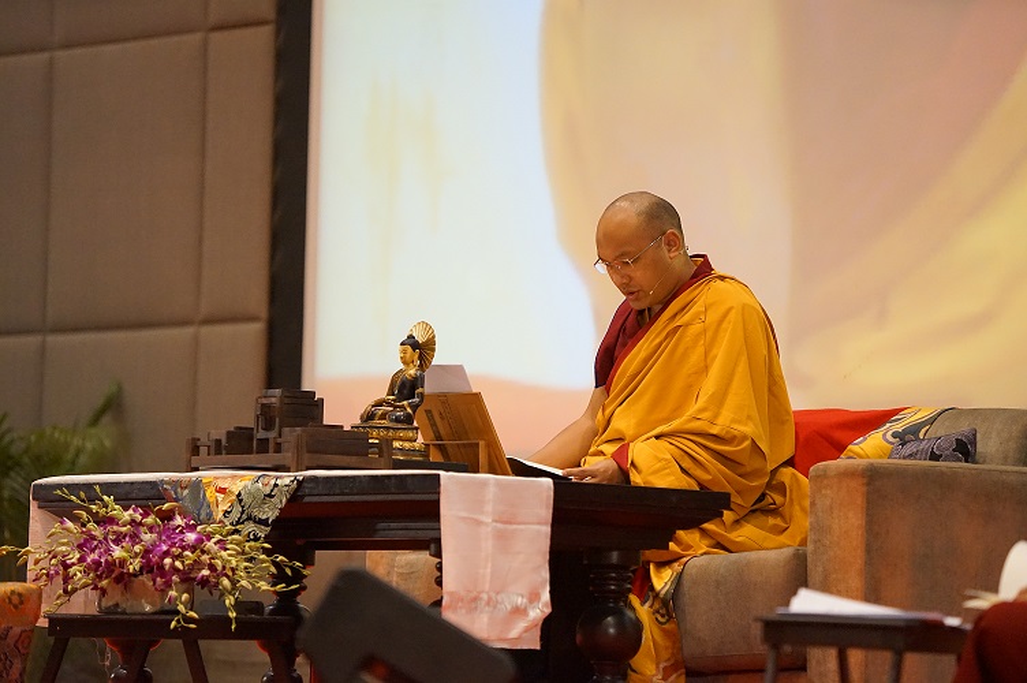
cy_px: 342
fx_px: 5700
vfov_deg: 6.9
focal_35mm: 200
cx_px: 514
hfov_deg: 10.3
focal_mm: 200
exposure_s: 1/200
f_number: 2.8
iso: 6400
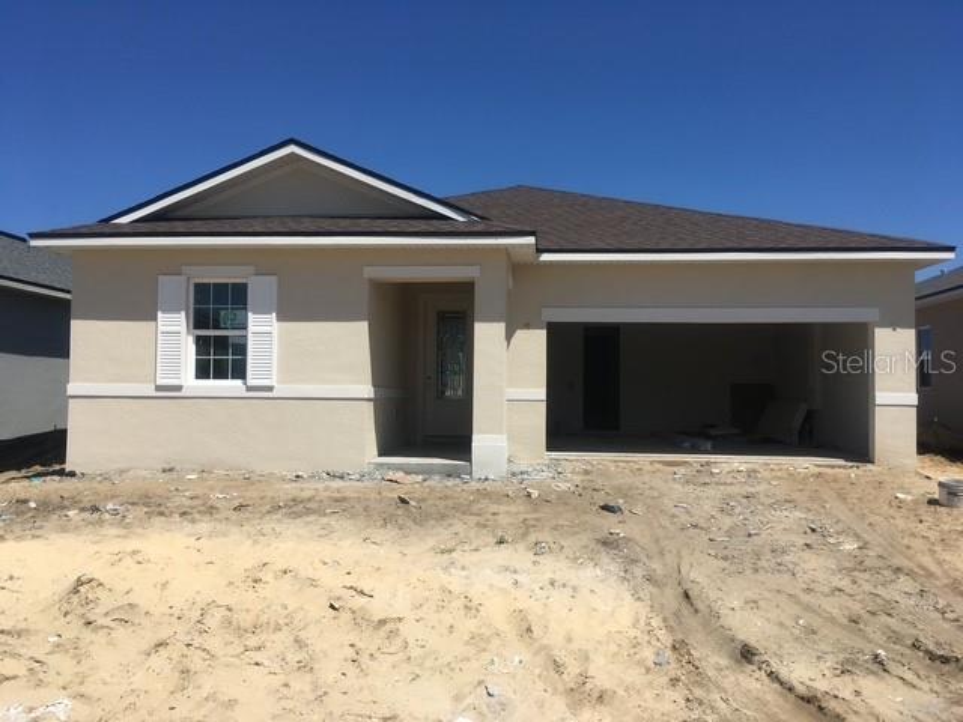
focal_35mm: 29
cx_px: 482
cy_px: 361
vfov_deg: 48.2
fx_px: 807
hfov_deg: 61.7
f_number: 2.2
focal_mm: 4.15
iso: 25
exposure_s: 1/2653
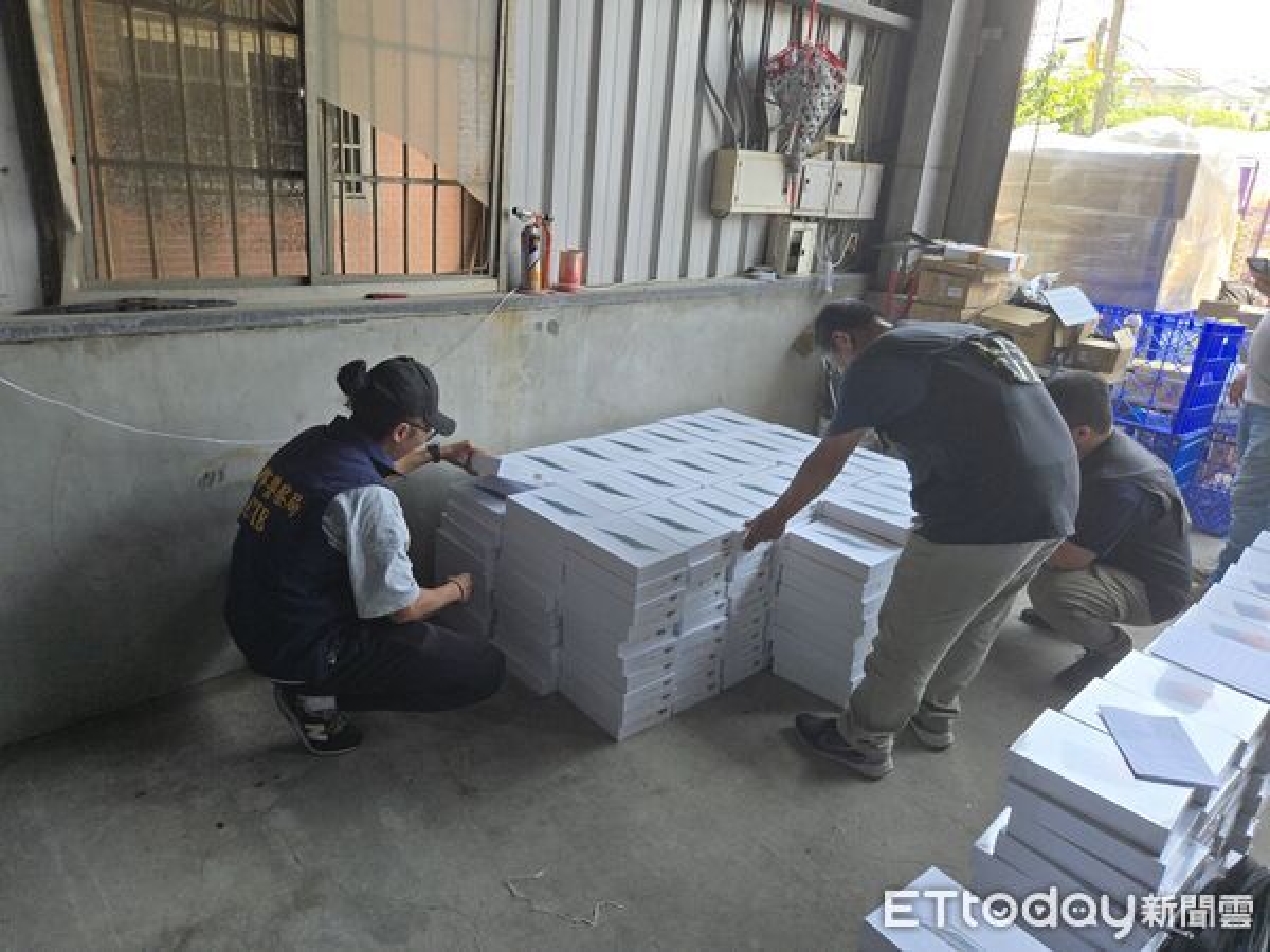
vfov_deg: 58.9
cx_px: 635
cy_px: 476
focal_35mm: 23
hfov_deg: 73.9
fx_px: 844
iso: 100
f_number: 1.8
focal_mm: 5.4
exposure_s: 1/508
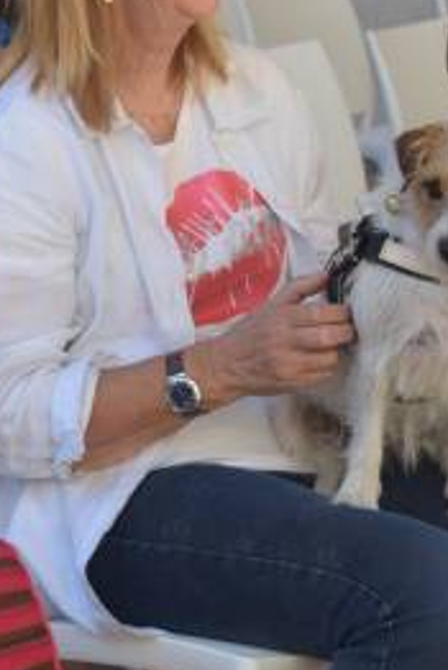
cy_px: 385
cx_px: 372
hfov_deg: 10.9
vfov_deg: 16.2
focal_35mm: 126
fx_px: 2349
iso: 320
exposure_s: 1/160
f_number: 3.2
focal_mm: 70
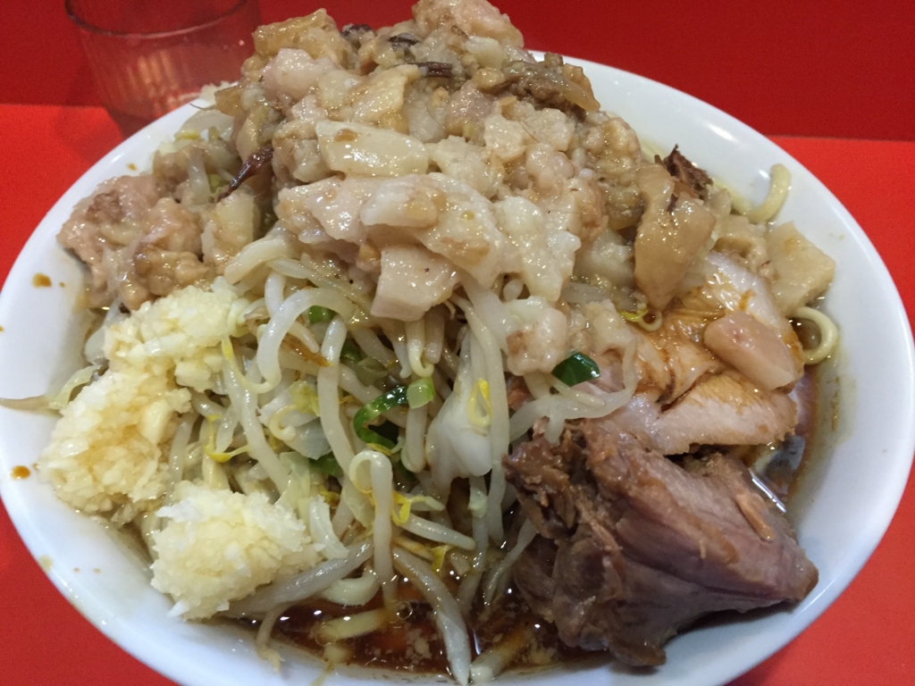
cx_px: 458
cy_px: 343
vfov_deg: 48.2
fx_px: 767
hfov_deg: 61.7
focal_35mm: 29
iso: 250
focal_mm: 4.15
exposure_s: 1/25
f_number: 2.2
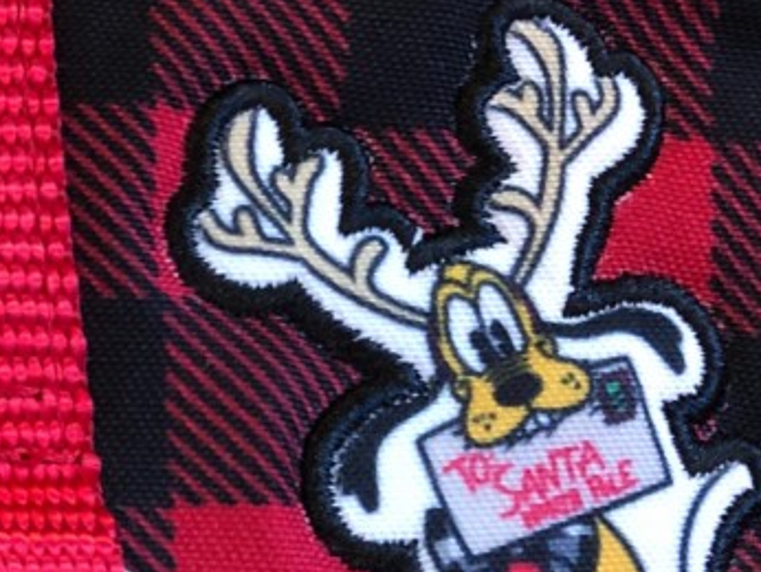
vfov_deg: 15.3
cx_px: -207
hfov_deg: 18.9
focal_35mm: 97
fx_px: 2134
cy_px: 301
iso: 80
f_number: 1.8
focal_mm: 3.99
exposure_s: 1/15
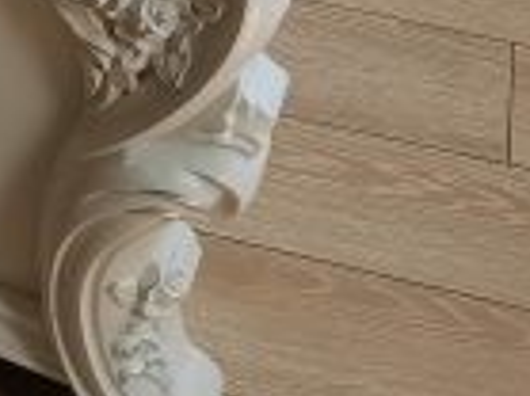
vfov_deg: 8.9
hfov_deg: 12.6
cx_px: -217
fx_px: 2295
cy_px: -586
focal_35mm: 150
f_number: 1.8
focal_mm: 5.58
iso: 50
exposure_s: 1/336
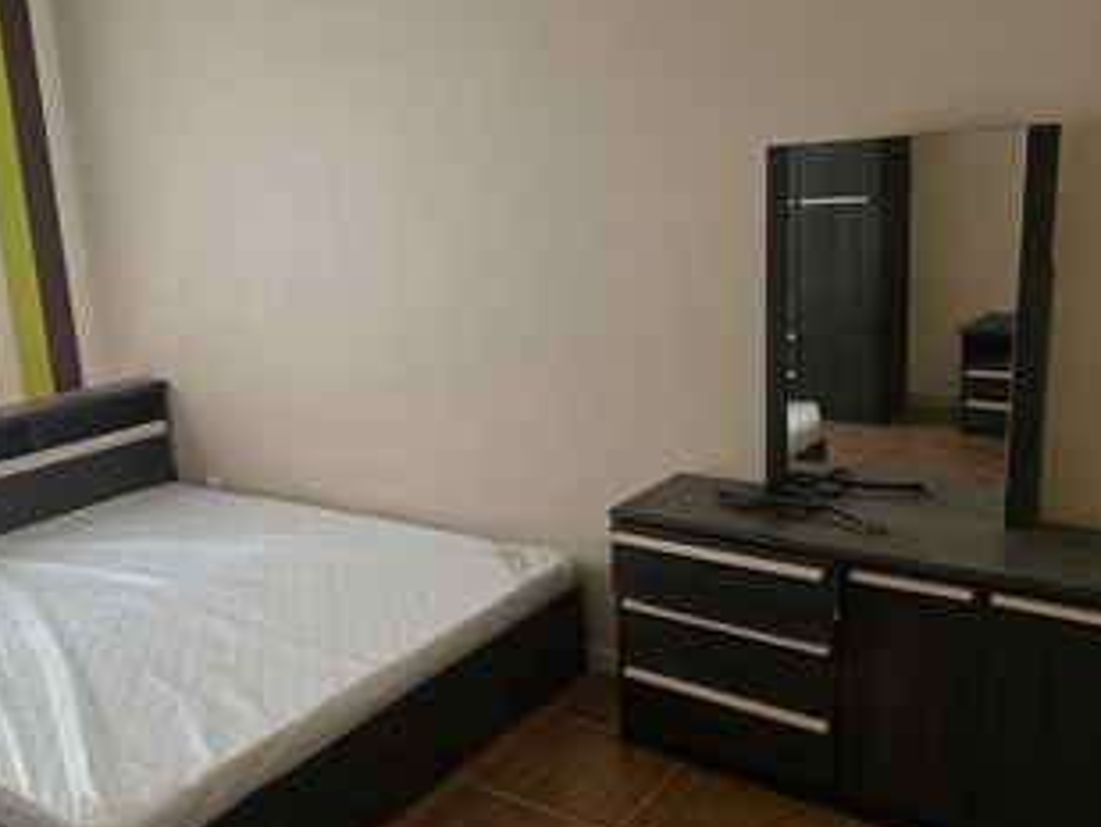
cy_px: 433
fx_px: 1082
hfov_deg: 53.2
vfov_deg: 41.8
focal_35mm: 34
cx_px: 394
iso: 200
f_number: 1.7
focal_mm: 6.3
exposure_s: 1/180
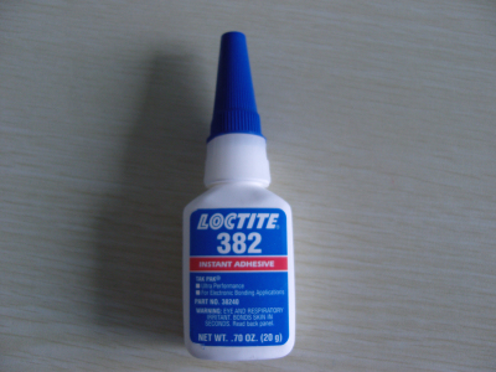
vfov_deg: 41.8
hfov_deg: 54.0
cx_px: 248
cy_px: 186
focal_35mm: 34
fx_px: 487
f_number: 2.8
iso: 100
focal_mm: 7.3
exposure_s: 1/40
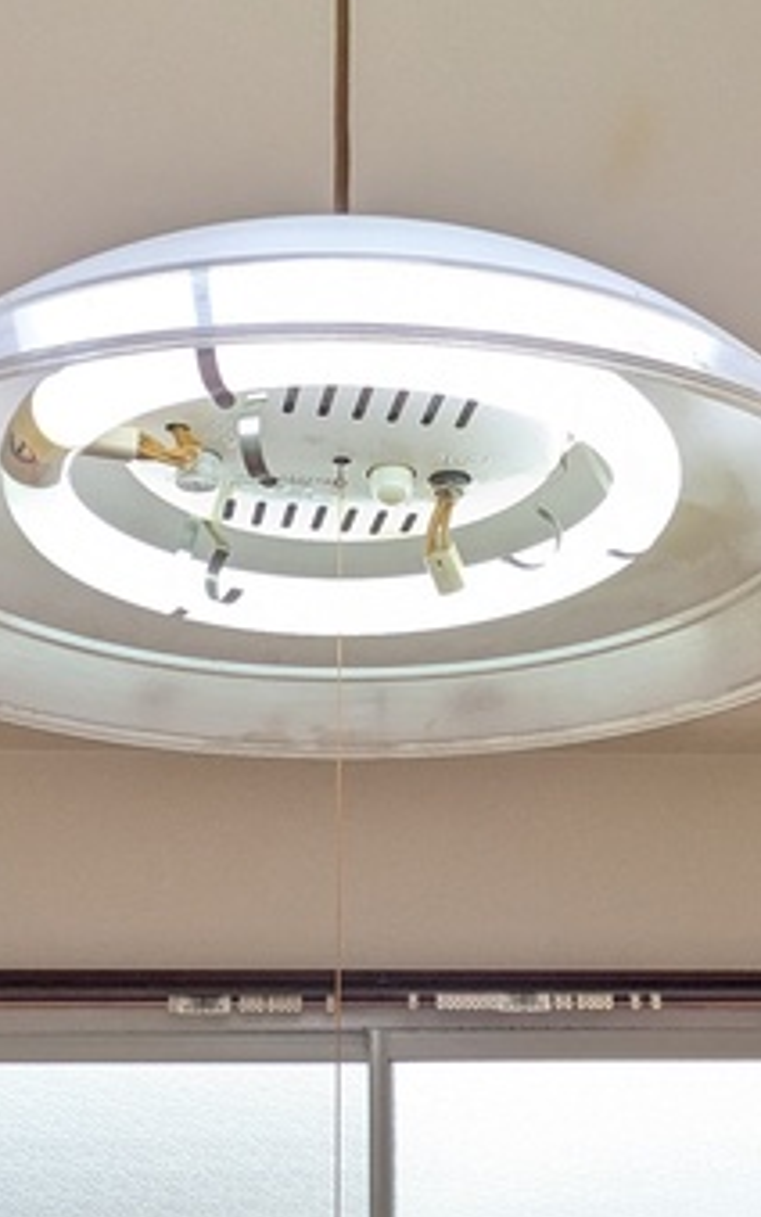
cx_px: 363
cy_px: 427
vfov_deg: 46.6
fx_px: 1393
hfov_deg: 30.5
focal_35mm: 42
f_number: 2.2
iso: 49
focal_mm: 1.83
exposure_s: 1/159
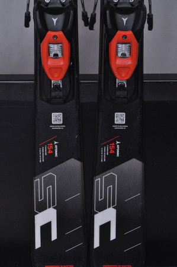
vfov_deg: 15.2
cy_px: 134
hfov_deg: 10.1
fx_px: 998
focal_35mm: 135
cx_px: 88
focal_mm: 90
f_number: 9.5
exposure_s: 1/125
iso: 3200
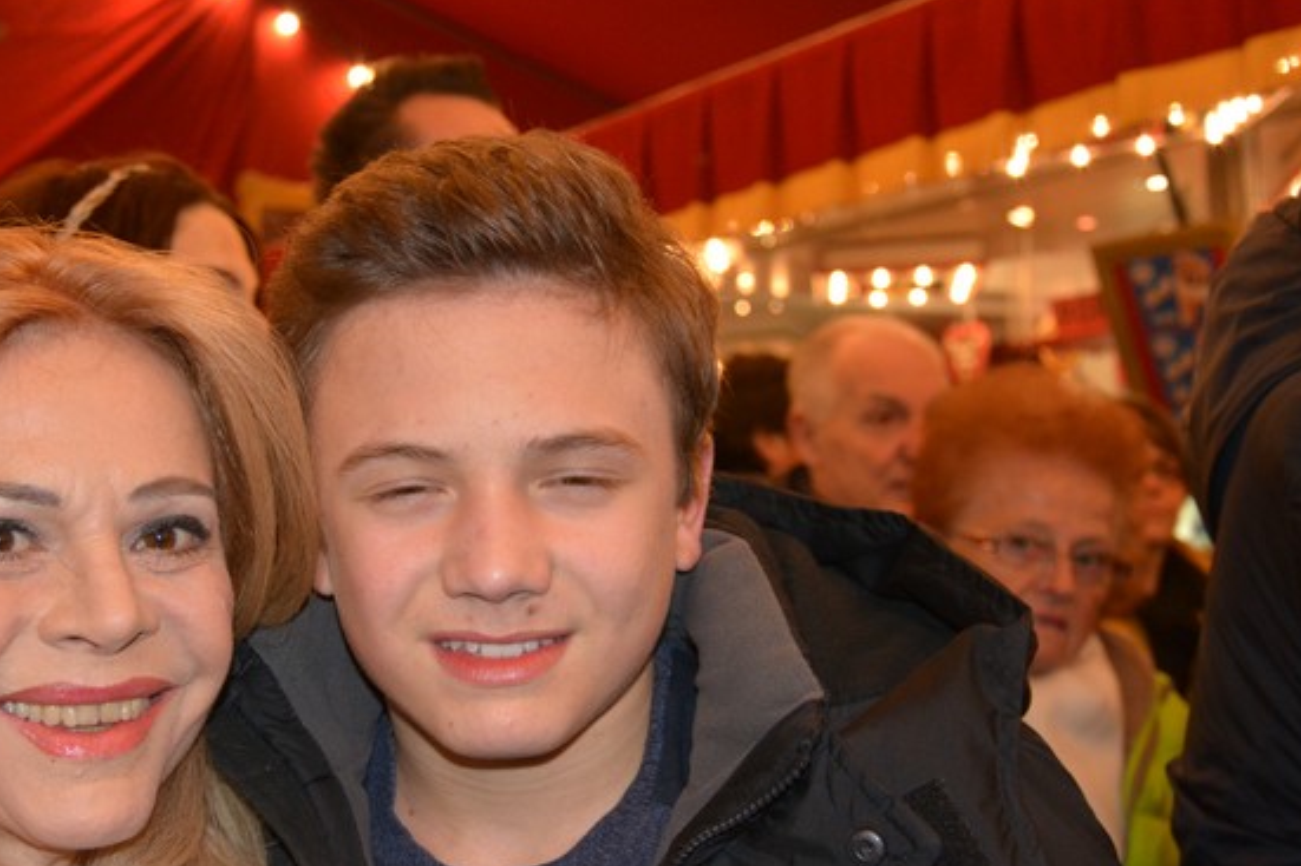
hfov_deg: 32.6
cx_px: 416
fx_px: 2204
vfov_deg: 22.2
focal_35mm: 61
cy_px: 445
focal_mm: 28
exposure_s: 1/60
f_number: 4
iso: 1400
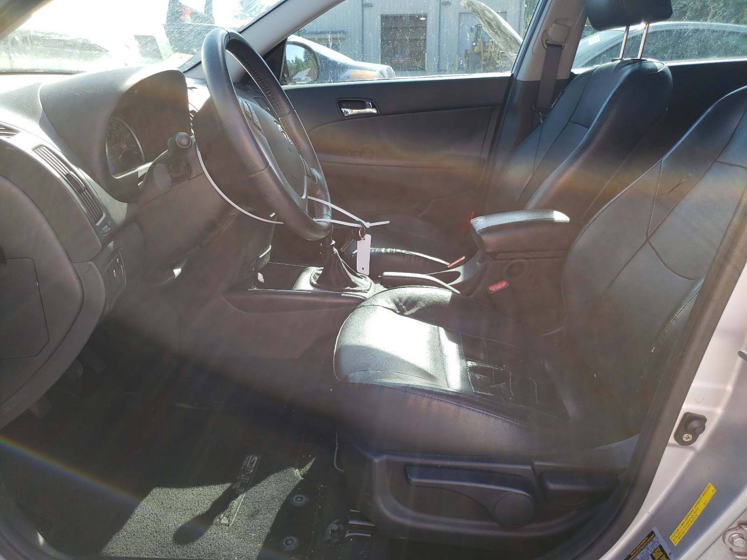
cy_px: 280
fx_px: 561
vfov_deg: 53.1
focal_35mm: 26
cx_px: 374
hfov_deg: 67.3
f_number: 1.5
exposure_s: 1/323
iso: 50
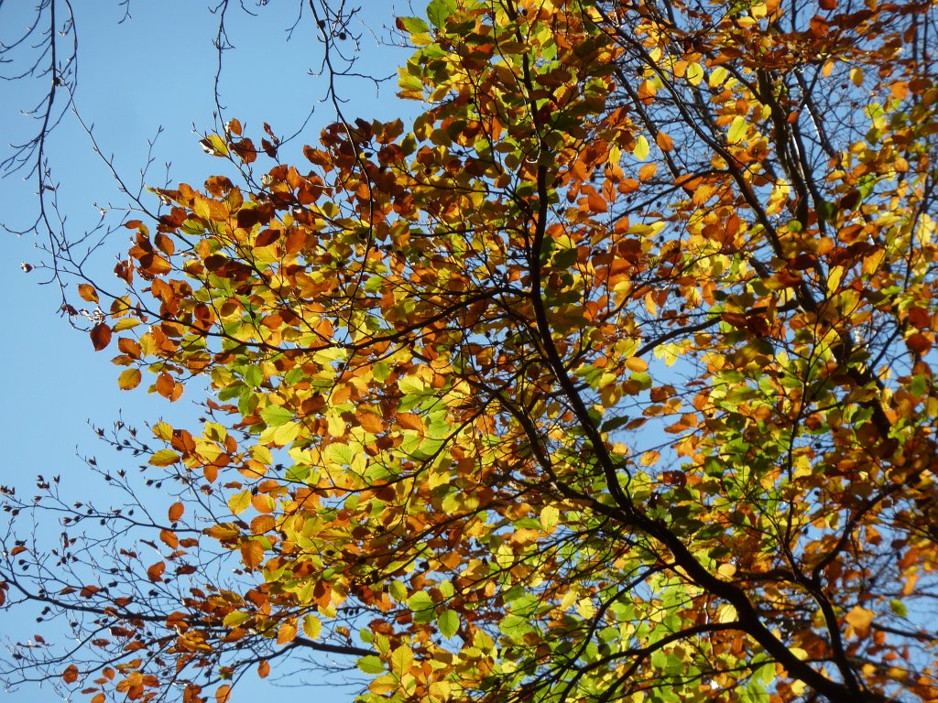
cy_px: 352
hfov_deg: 9.4
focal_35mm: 210
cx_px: 469
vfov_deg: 7.1
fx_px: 5690
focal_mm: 34.4
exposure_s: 1/250
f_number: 4.6
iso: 80
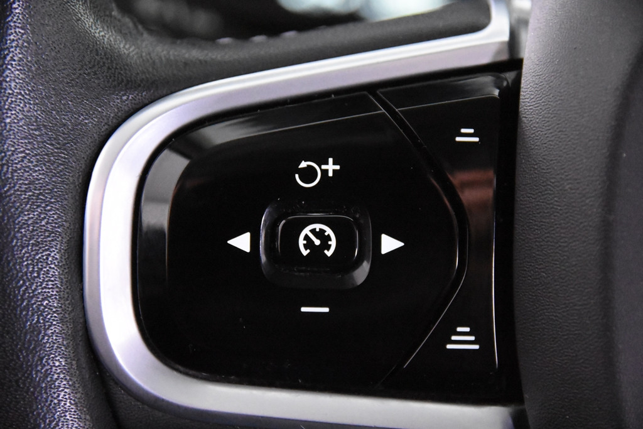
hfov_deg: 19.5
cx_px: 322
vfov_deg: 13.0
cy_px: 214
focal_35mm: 105
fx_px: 1876
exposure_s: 1/80
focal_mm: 70
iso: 12800
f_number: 4
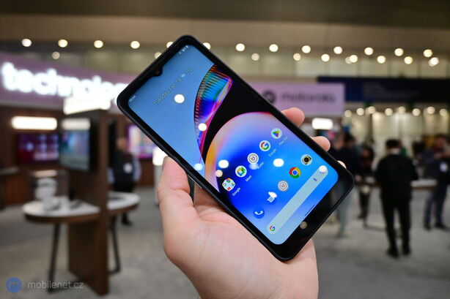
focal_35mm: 24
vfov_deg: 53.1
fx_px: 300
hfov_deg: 73.8
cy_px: 150
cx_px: 225
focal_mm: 16
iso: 1250
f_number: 3.5
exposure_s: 1/400
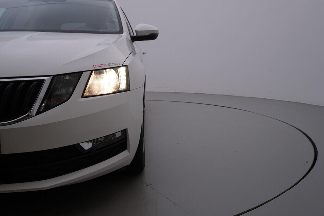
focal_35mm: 36
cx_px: 162
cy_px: 108
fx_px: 324
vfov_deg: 36.9
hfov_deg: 53.1
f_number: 5.6
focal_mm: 24
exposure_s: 1/160
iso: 125
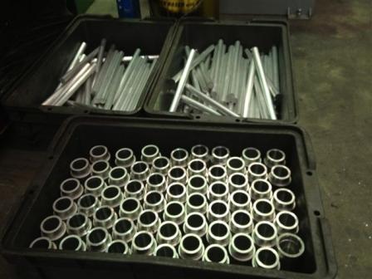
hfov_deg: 52.6
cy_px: 140
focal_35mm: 35
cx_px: 186
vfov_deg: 40.7
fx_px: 376
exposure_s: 1/20
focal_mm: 4.28
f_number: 2.4
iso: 125
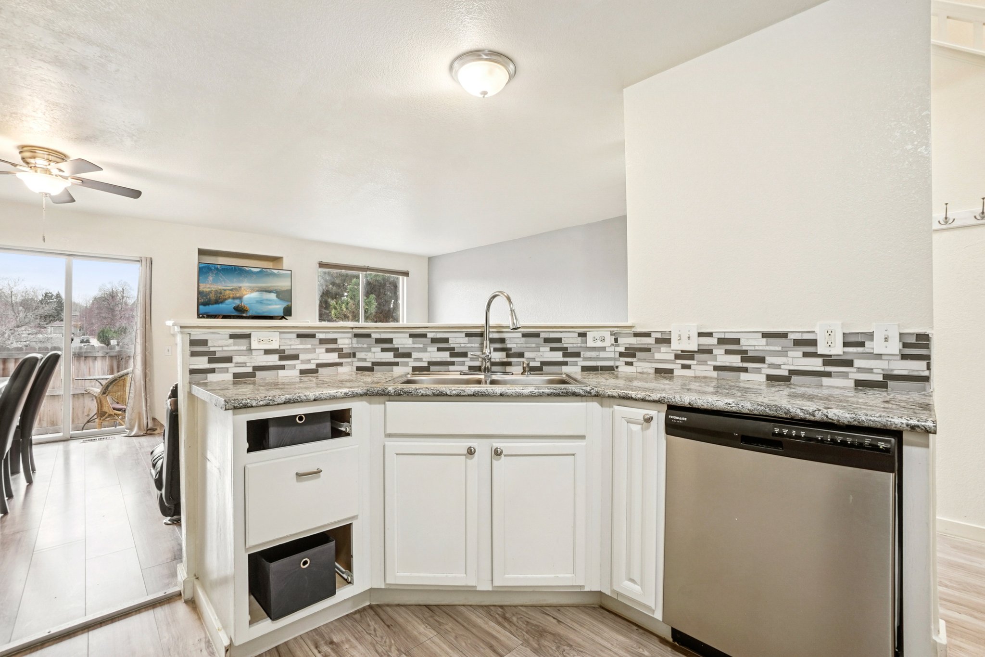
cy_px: 328
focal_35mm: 15
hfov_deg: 100.4
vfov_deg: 77.3
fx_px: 410
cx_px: 492
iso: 400
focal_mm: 10
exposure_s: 1/6
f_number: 8
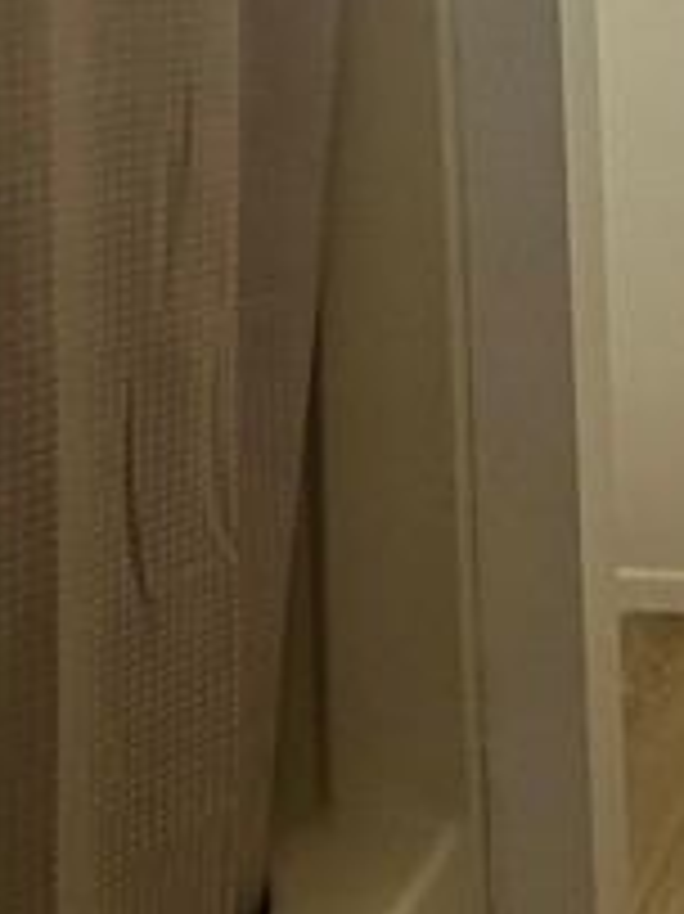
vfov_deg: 23.1
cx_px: 742
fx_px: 2163
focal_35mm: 82
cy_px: 59
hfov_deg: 17.4
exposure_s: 1/98
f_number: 1.6
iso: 125
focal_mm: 5.1
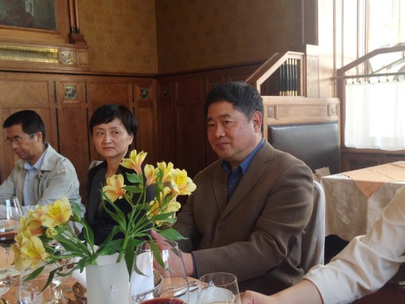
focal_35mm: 42
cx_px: 221
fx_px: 491
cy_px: 160
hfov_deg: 44.8
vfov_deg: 34.3
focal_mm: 4.12
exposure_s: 1/20
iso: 80
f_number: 2.4
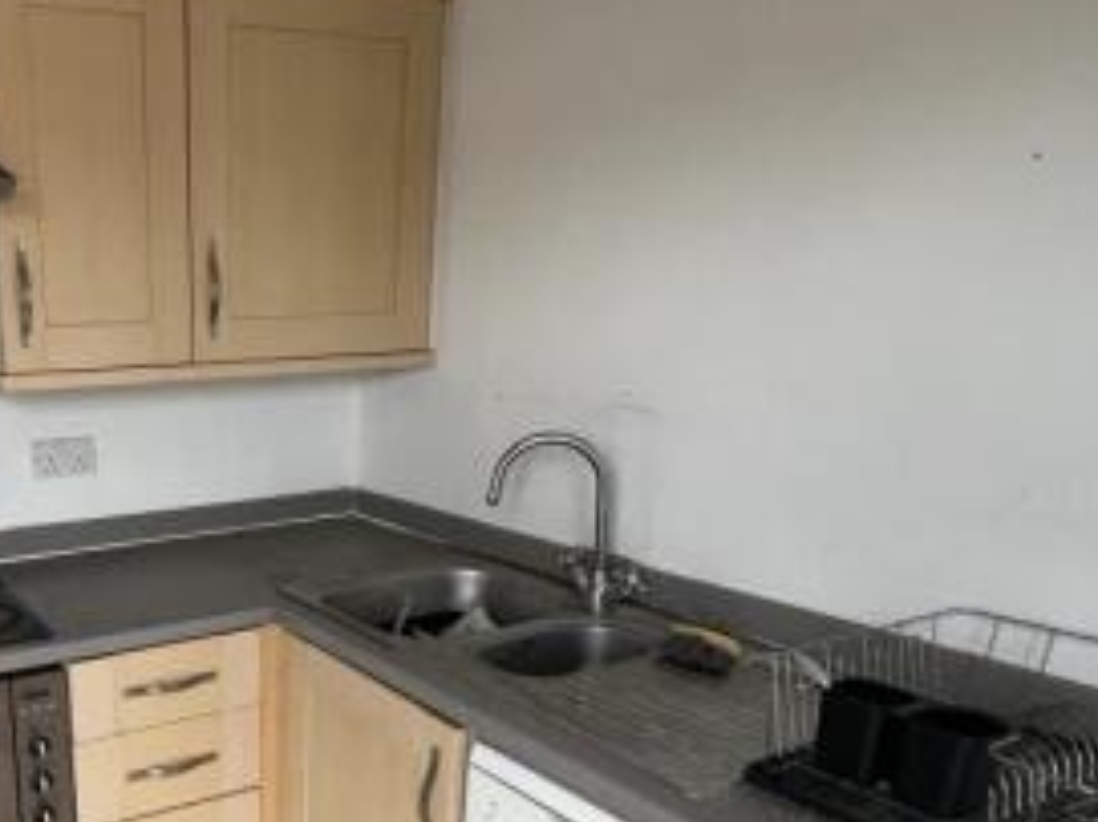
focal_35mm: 28
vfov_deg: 48.4
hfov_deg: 56.8
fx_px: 888
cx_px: 160
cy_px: 585
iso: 200
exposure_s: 1/99
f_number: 1.8
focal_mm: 1.57
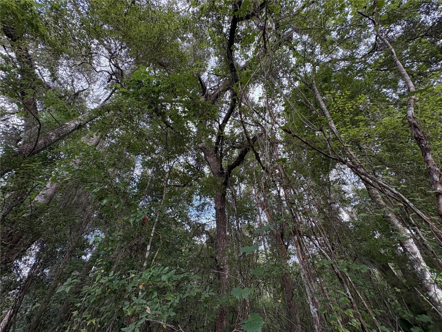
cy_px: 166
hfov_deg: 102.1
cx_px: 221
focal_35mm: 14
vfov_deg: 85.7
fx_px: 179
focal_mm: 2.22
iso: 100
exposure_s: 1/129
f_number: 2.2
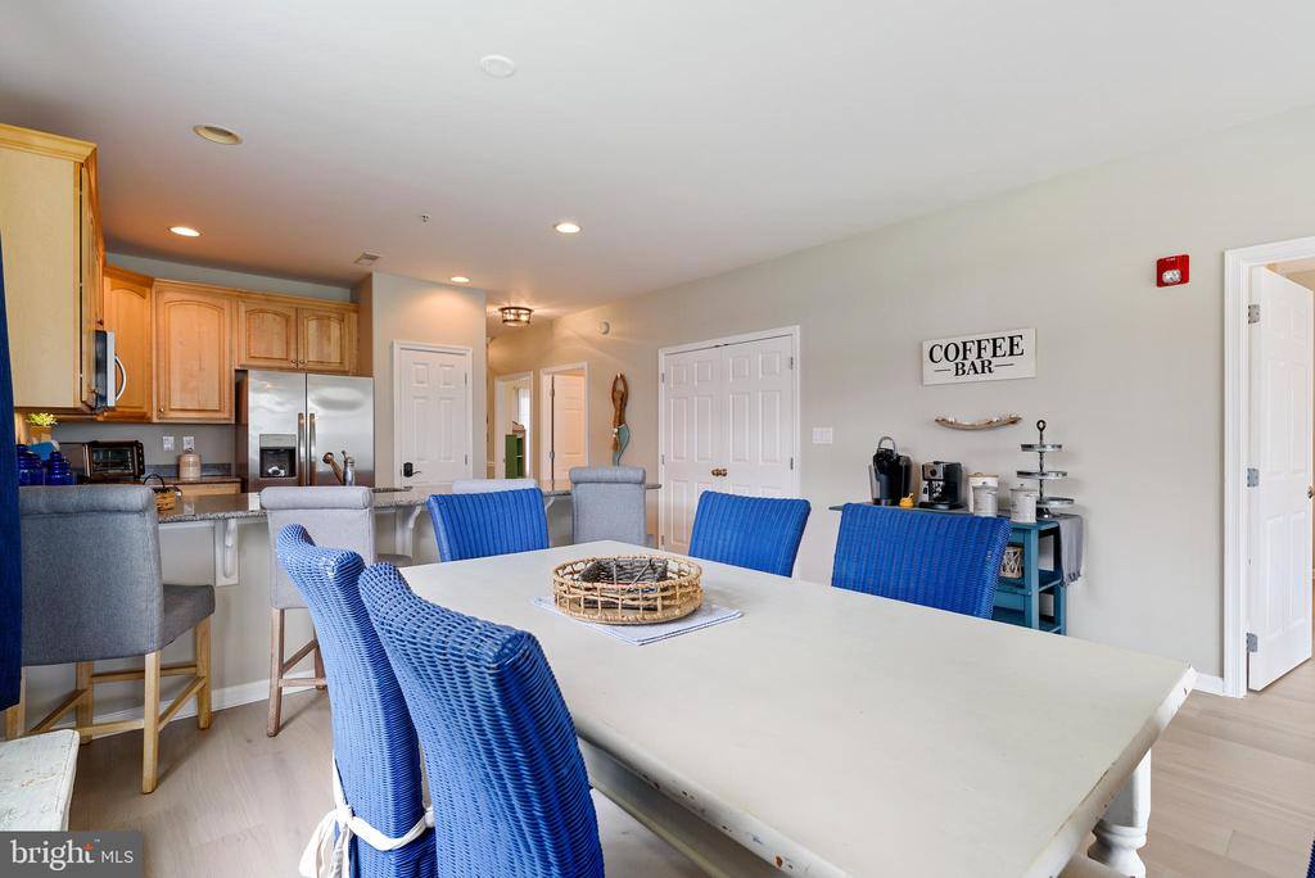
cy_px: 439
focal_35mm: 17
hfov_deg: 93.2
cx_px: 658
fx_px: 621
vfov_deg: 70.5
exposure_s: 1/4
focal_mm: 17
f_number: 8
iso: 200
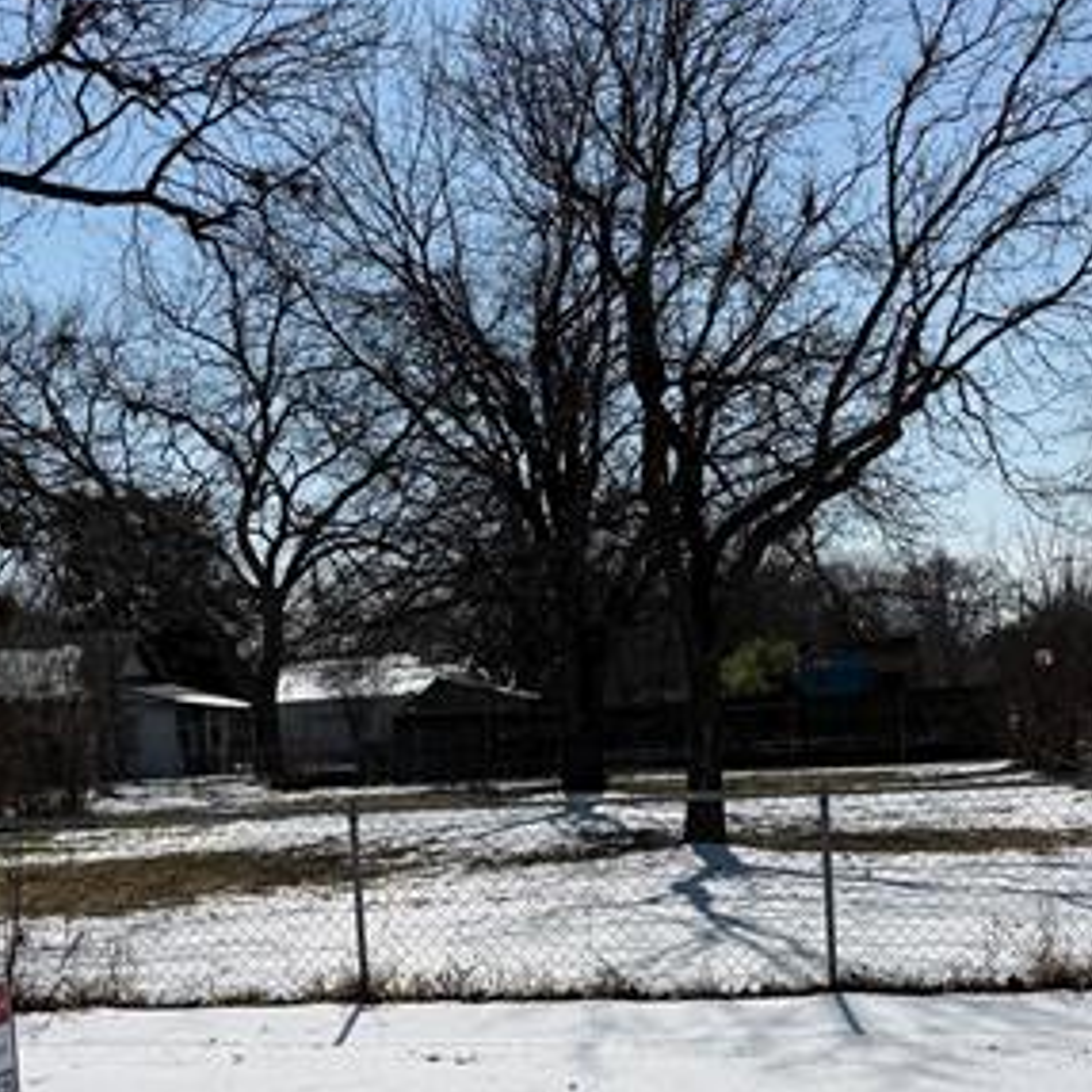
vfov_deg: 29.2
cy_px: 916
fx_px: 2034
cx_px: 512
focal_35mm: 57
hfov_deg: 30.0
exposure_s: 1/14286
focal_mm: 6.76
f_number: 1.78
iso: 80
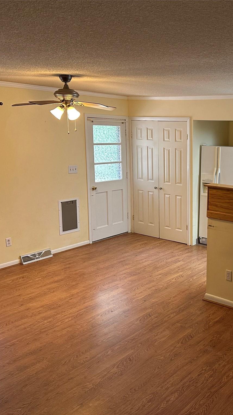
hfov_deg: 32.0
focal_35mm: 35
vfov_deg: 56.6
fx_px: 384
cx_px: 213
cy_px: 208
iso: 200
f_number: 1.78
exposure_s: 1/120
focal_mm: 6.86
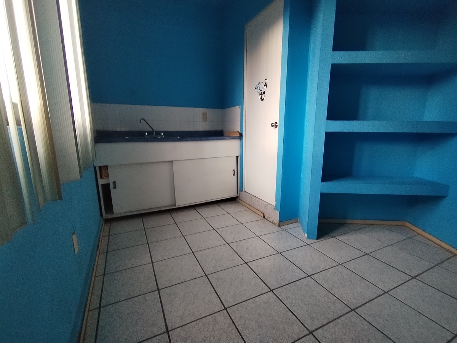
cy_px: 172
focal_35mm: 16
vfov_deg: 78.1
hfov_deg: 94.5
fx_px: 211
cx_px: 228
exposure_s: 1/50
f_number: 2.2
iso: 393
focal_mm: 1.42
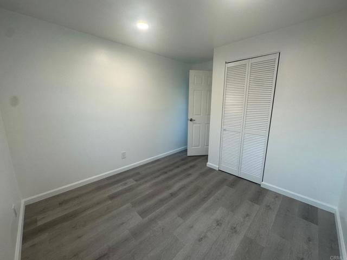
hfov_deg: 102.1
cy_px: 130
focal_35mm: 14
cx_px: 174
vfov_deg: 85.7
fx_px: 140
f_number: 2.2
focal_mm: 2.22
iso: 125
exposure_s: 1/120
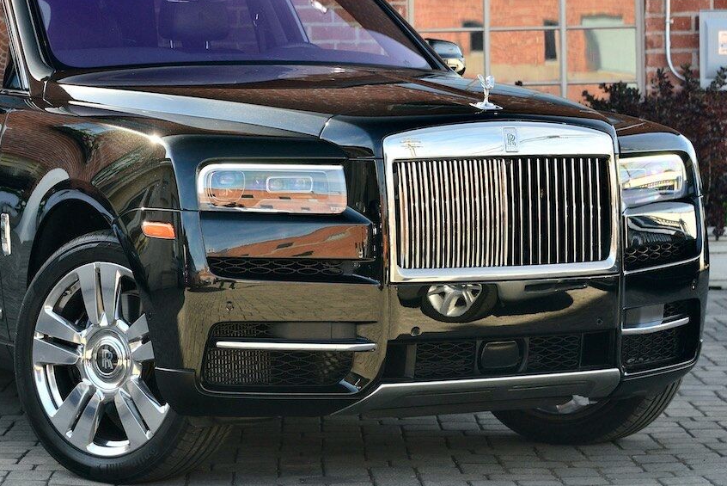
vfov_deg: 11.1
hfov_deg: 16.5
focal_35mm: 124
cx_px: 232
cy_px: 153
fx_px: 2505
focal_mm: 82
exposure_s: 1/640
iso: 1000
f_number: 5
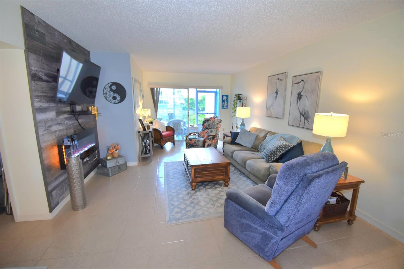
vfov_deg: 77.3
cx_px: 202
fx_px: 168
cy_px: 134
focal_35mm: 15
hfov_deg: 100.4
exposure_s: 1/60.2
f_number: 4.5
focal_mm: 10
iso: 640
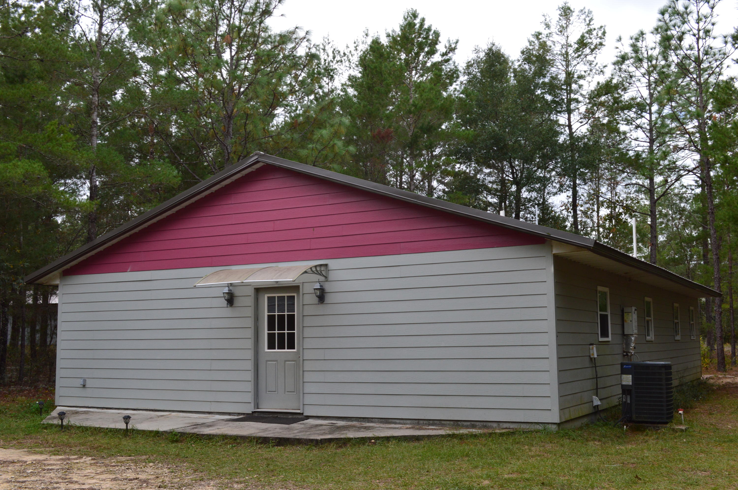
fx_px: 799
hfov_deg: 49.6
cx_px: 369
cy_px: 245
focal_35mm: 39
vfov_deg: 34.1
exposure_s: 1/200
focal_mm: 26
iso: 400
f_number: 10
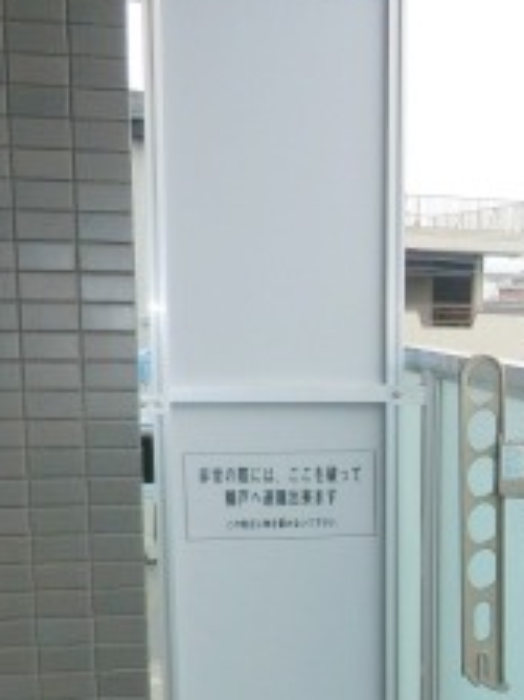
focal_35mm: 69
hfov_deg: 20.5
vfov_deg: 26.8
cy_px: 681
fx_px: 1394
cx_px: 546
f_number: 3.2
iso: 80
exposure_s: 1/100
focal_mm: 4.3
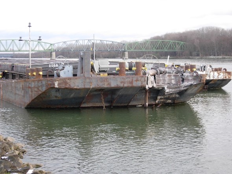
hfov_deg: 21.3
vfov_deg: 16.1
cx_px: 116
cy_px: 87
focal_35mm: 92
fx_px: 617
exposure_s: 1/65.8
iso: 79
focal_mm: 19.1
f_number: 4.3
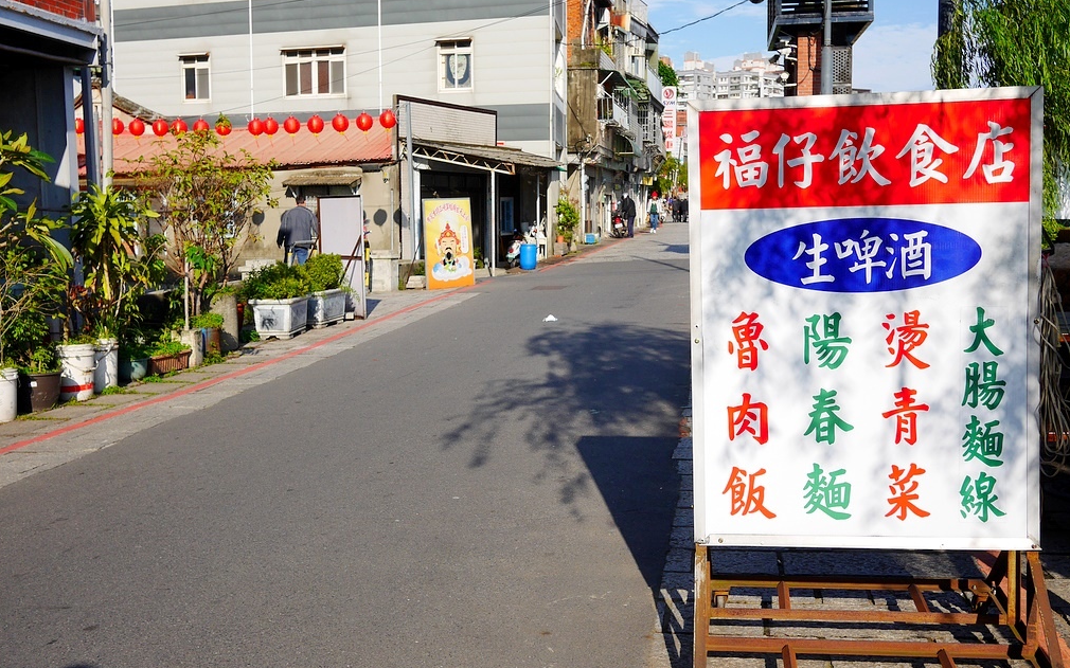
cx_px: 541
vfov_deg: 29.9
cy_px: 328
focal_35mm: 43
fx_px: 1254
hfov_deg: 46.2
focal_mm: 20
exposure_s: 1/1000
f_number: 5.6
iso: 200
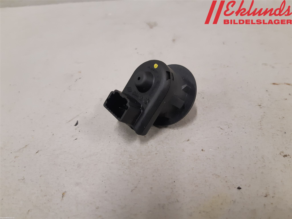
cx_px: 146
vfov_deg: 53.1
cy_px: 110
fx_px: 219
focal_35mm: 26
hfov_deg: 67.3
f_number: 1.7
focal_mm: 3.93
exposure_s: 1/50
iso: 200
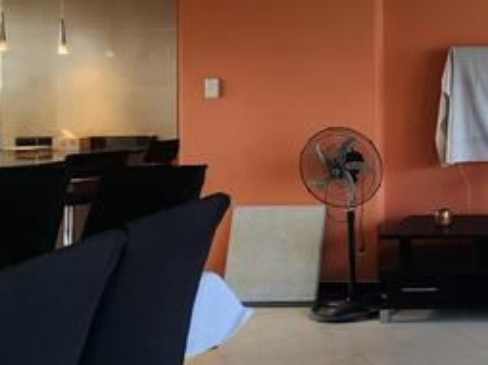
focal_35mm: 41
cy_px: 85
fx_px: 577
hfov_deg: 33.9
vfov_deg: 34.2
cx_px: 626
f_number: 2.2
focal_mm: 2.2
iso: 64
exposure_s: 1/50.3
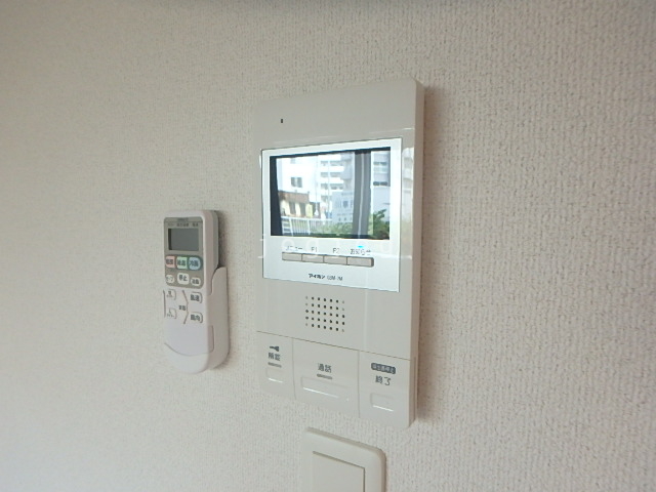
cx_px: 328
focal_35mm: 21
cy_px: 246
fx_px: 398
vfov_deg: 63.4
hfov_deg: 79.0
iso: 320
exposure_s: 1/30
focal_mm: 3.7
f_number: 3.5
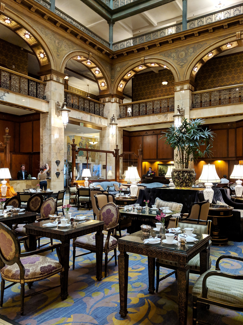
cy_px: 165
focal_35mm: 28
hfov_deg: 49.7
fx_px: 262
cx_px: 118
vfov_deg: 63.4
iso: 400
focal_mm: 4.44
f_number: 1.8
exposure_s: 1/60
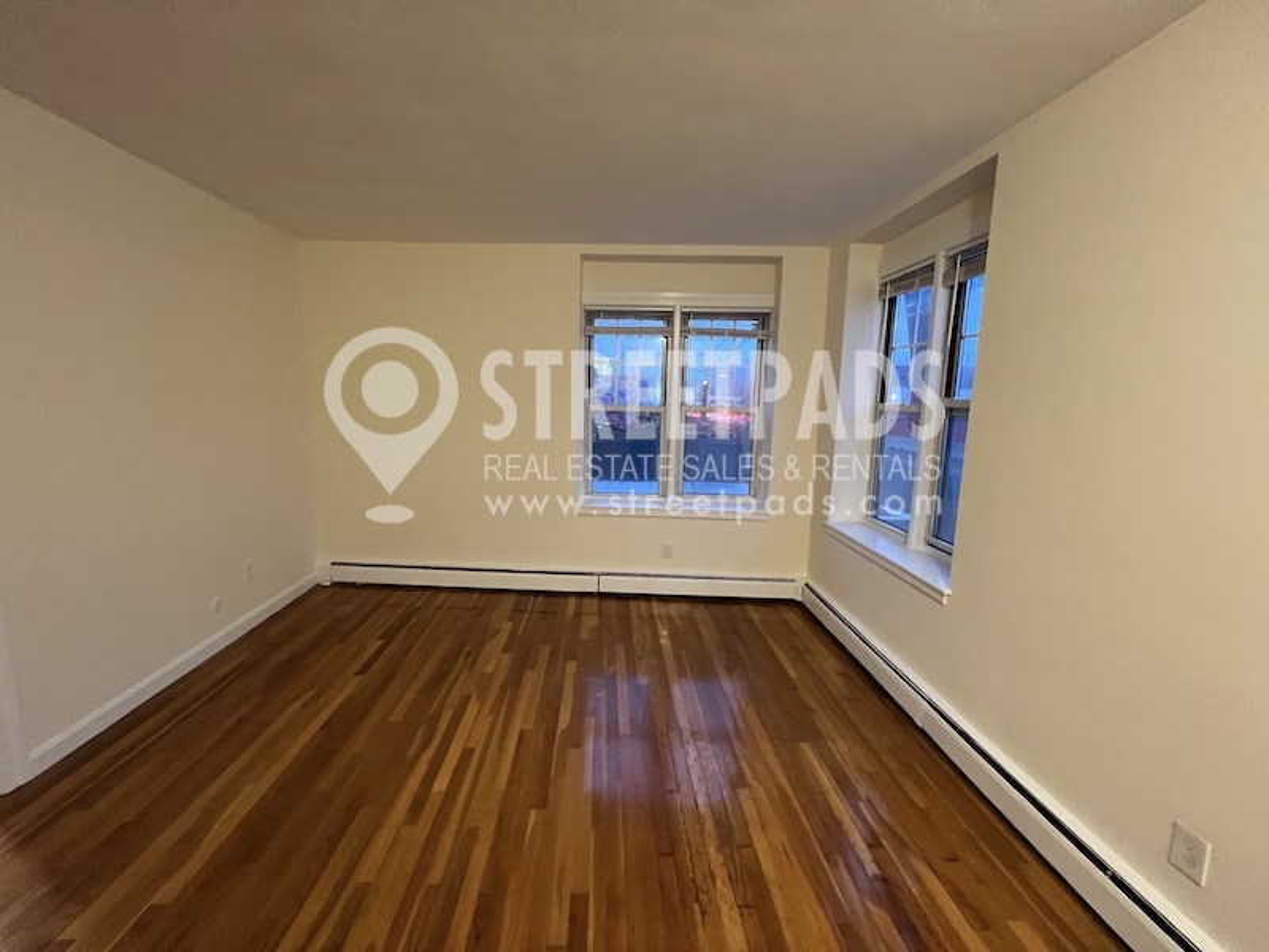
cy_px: 476
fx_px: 477
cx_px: 634
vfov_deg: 89.9
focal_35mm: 13
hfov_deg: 106.2
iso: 800
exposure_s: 1/60
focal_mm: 1.57
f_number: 1.8
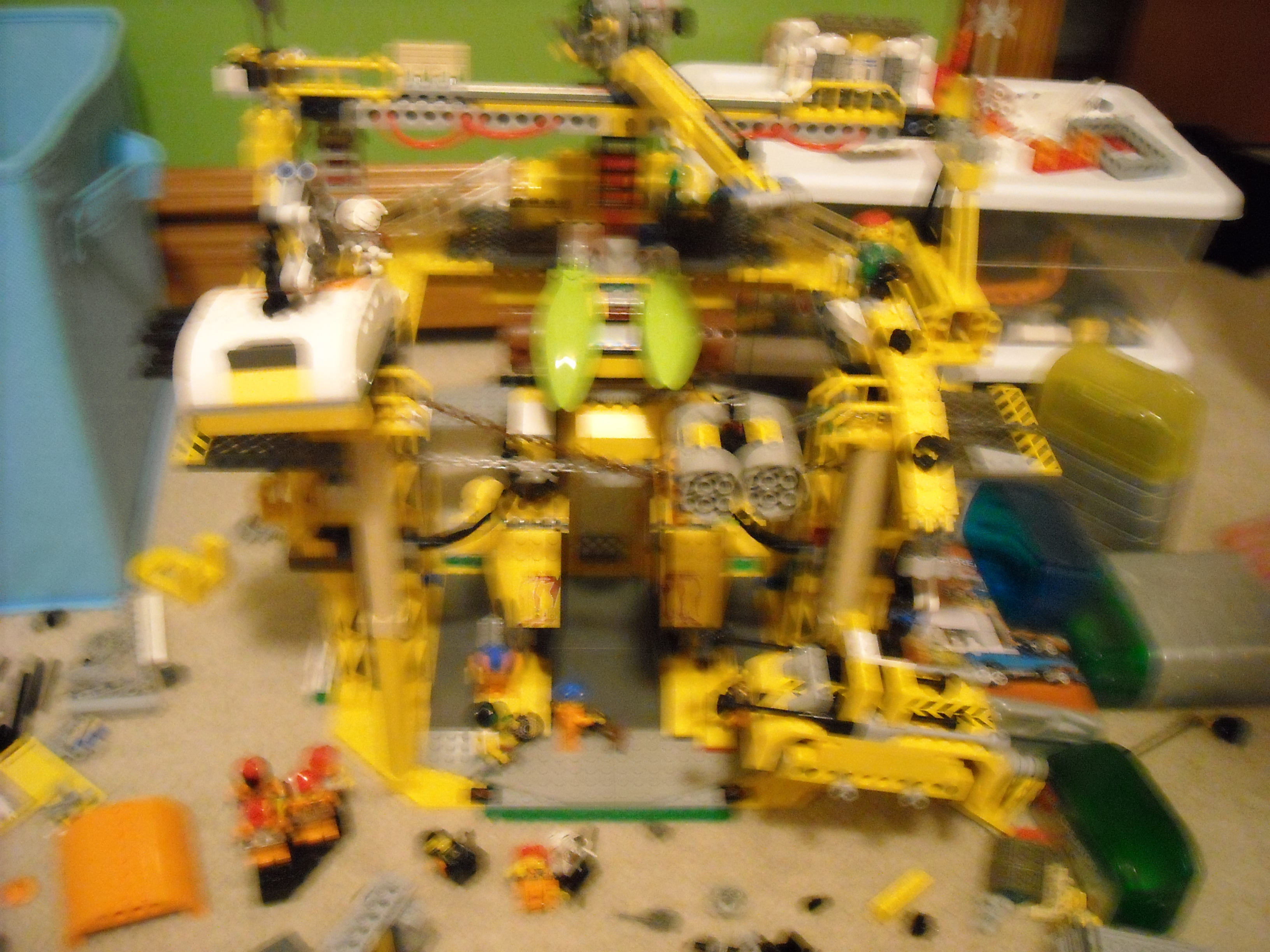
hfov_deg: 52.6
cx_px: 635
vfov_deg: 40.7
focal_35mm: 35
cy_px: 476
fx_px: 1284
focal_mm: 5.7
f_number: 2.8
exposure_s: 1/4
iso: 800
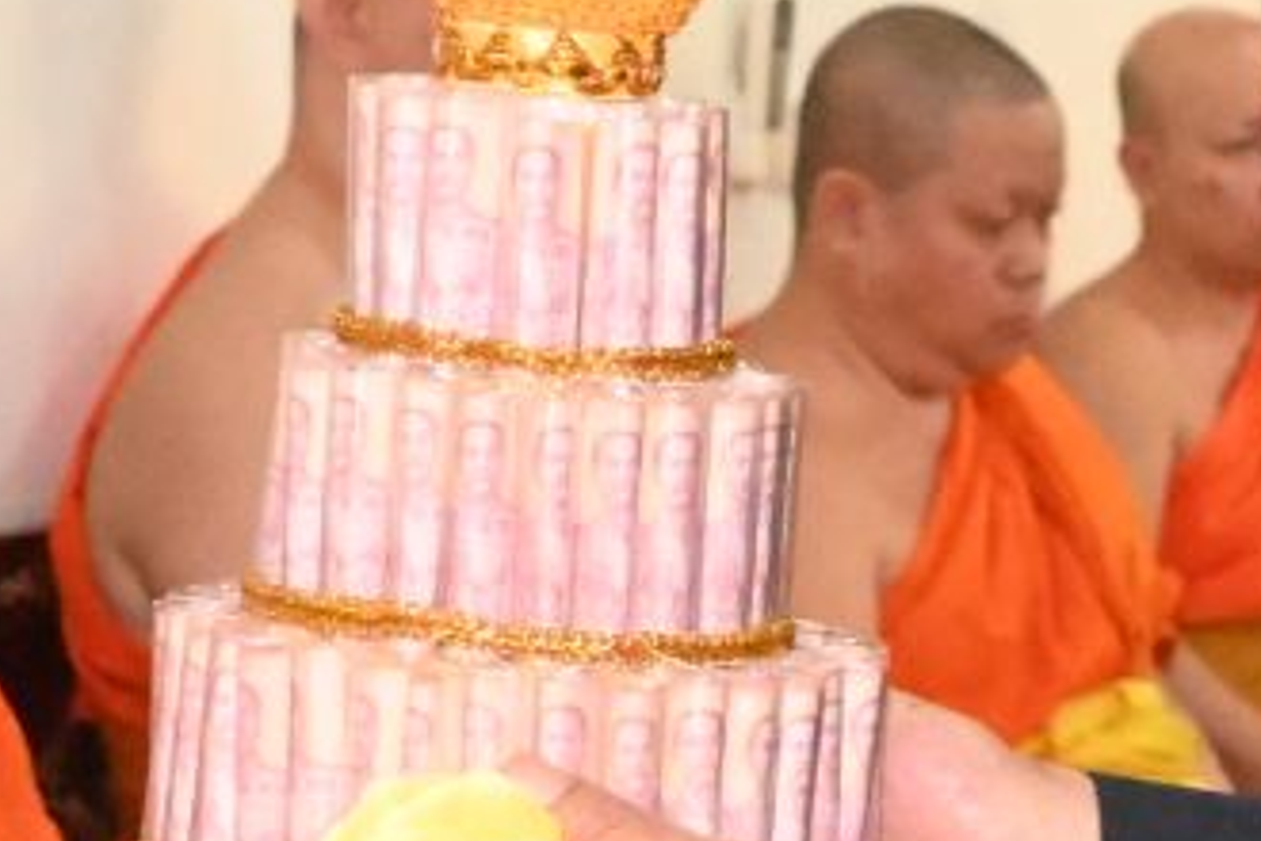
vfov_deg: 7.5
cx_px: 1781
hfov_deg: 10.9
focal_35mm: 182
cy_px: 835
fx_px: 6375
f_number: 4
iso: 12800
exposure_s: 1/640
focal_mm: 24
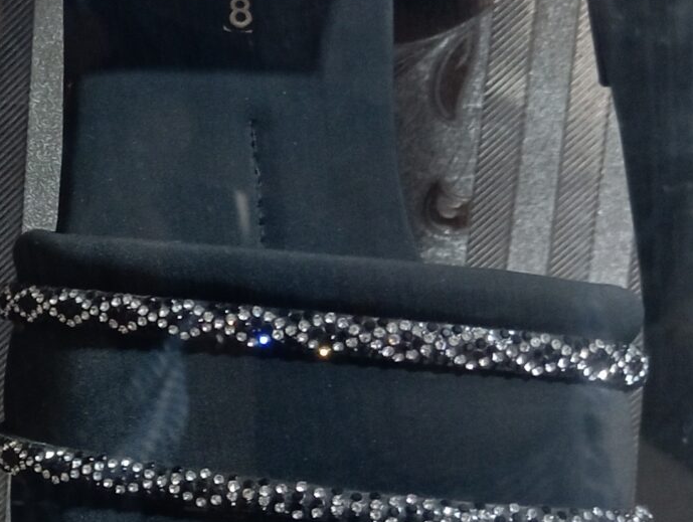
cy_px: 504
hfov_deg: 16.7
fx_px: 2085
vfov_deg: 14.1
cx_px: -422
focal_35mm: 104
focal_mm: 4.22
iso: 653
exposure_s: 1/33.3
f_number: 1.8
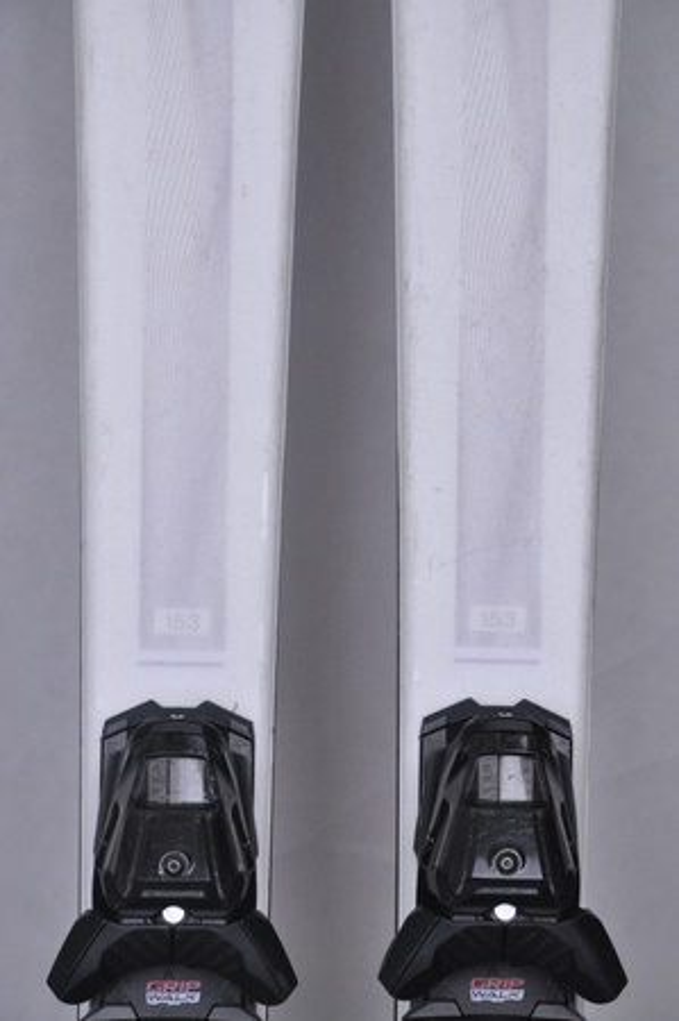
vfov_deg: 13.1
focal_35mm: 158
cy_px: 510
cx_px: 340
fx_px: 4466
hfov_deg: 8.7
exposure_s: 1/125
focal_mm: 105
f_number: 9.5
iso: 3200
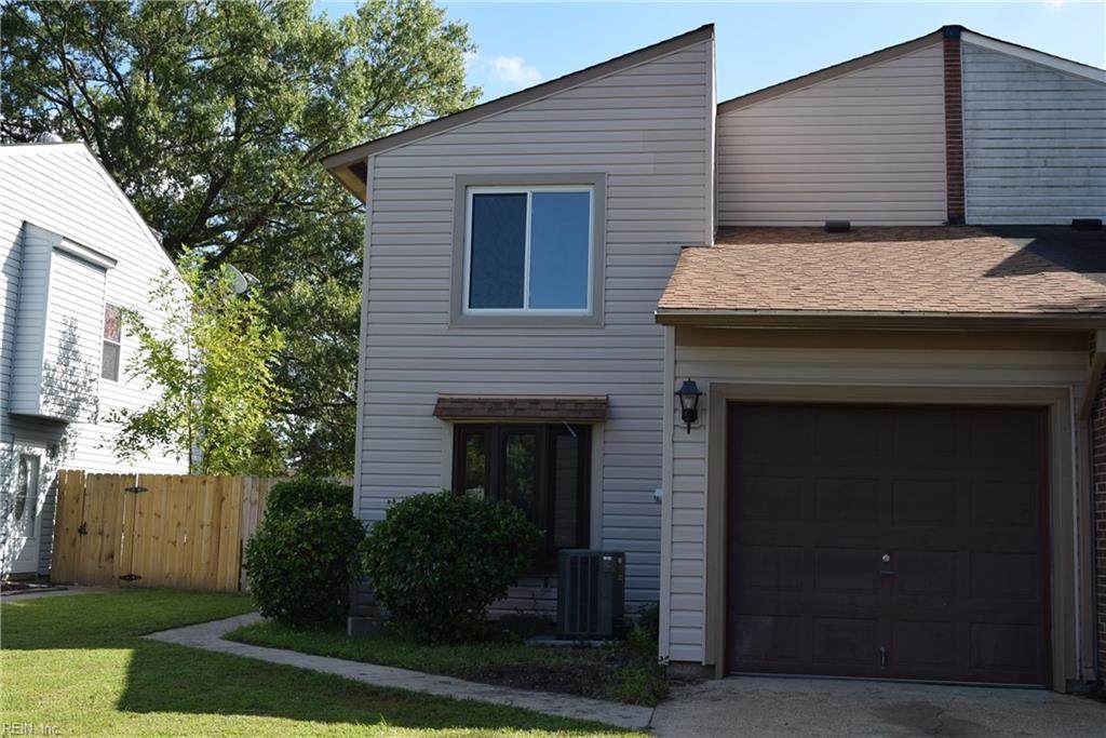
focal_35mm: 42
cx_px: 553
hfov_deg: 46.4
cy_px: 369
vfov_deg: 31.9
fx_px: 1290
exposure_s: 1/160
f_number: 6.3
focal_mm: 28
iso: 100
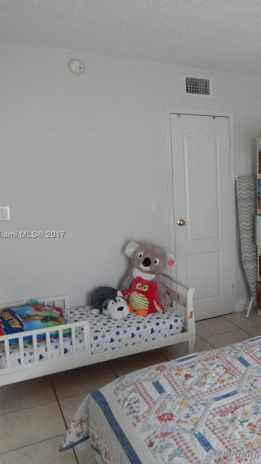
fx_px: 406
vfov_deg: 59.5
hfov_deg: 32.9
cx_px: 257
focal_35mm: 33
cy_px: 235
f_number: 3
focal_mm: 4
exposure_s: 1/60
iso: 400
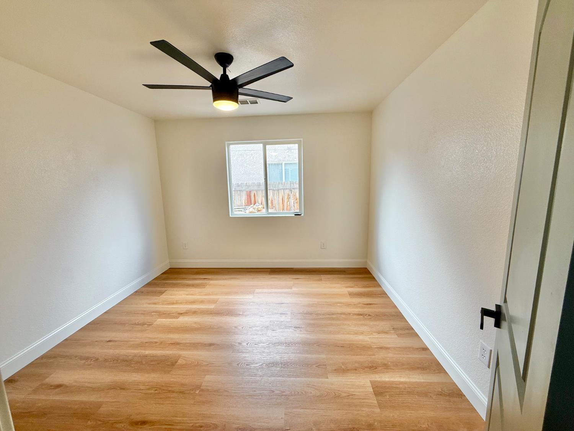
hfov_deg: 102.1
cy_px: 216
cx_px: 287
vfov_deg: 85.7
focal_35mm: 14
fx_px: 232
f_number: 2.2
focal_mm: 2.22
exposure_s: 1/120
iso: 80
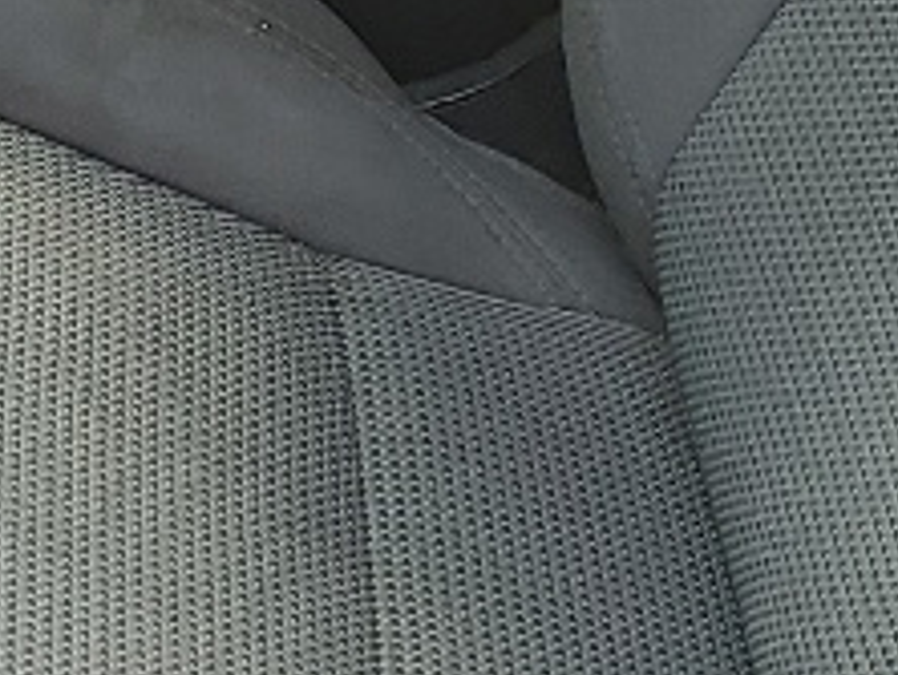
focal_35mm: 187
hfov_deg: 10.5
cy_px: -146
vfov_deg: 7.9
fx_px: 4856
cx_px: 24
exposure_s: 1/244
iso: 50
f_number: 1.5
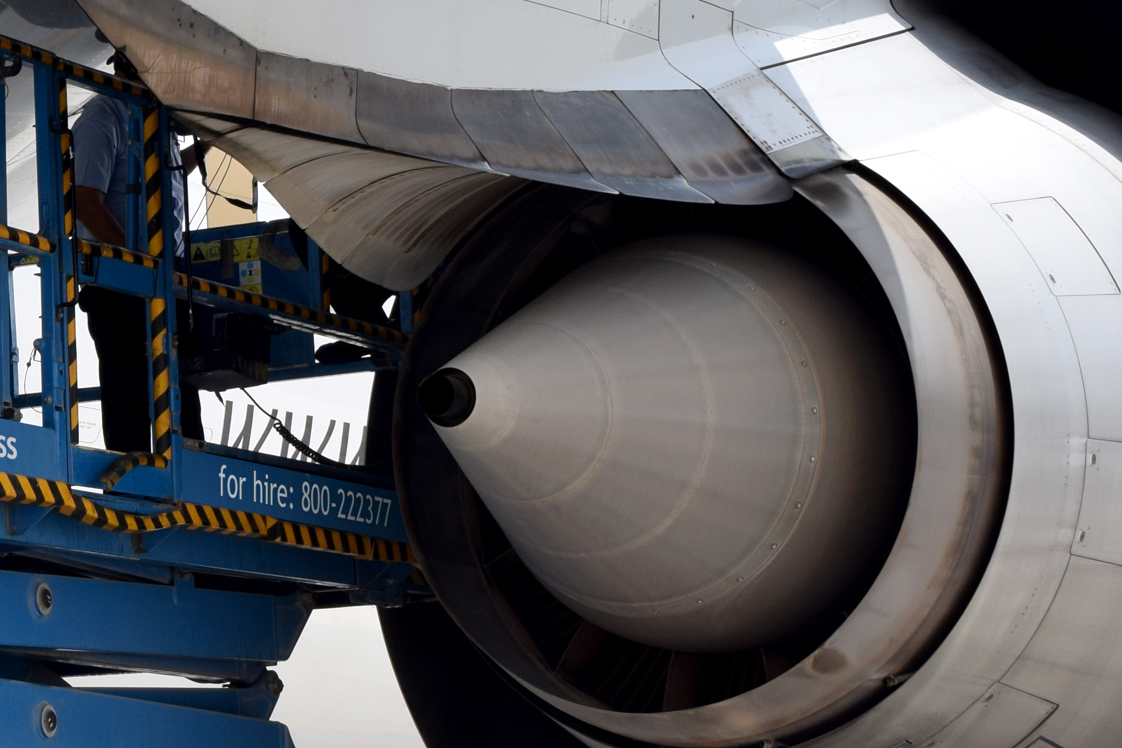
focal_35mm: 127
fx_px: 3972
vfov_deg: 10.8
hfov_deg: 15.0
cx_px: -499
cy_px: 338
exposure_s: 1/400
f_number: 10
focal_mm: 29
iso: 200
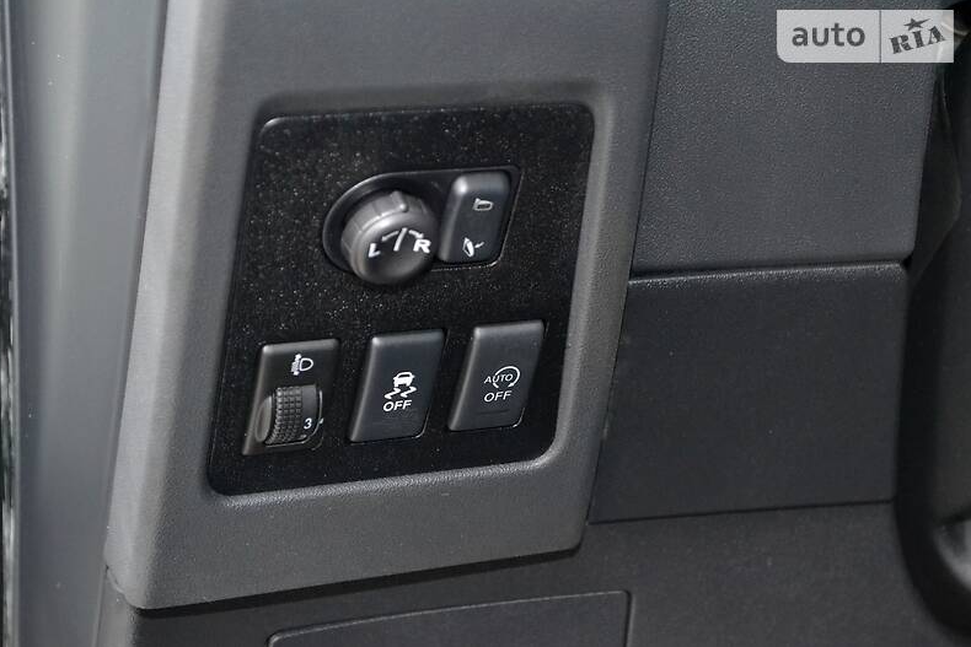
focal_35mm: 84
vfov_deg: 16.4
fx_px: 2253
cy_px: 322
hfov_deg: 24.3
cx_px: 481
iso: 3200
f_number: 5.6
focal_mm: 55
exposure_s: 1/60
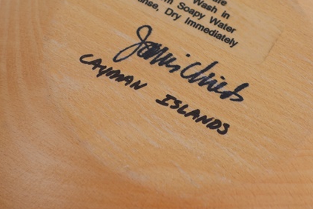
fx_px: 853
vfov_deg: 14.0
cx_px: 194
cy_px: 71
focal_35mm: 98
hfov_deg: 20.8
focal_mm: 46
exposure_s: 1/160
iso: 200
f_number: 6.3
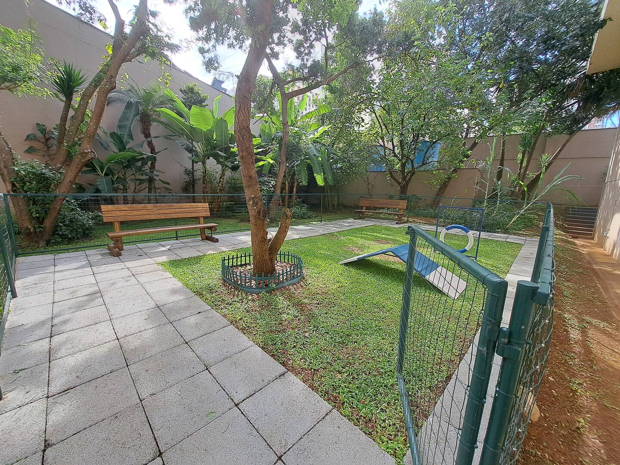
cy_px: 232
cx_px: 310
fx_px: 233
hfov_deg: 106.2
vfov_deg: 89.9
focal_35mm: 13
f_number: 2.2
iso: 50
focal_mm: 1.74
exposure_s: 1/325
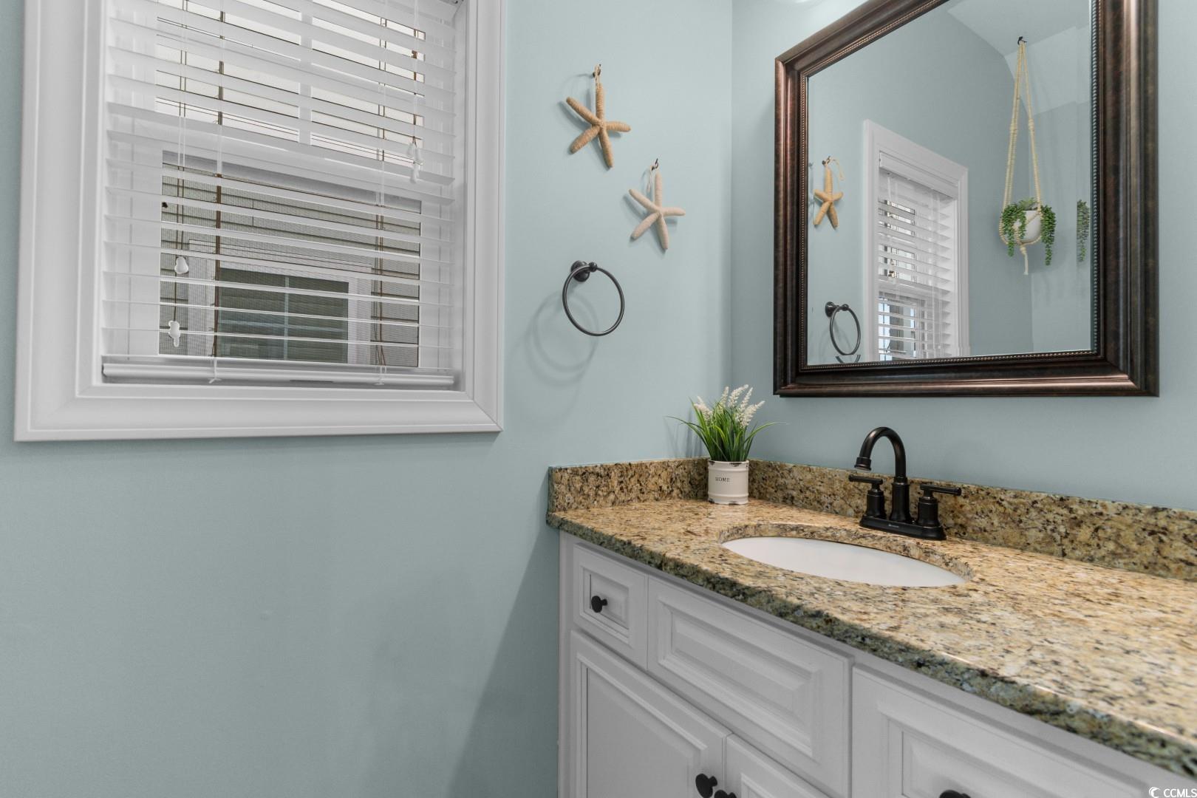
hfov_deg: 96.7
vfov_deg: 73.7
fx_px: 532
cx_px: 598
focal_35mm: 16
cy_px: 399
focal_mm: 11
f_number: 4.8
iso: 100
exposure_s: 1/13
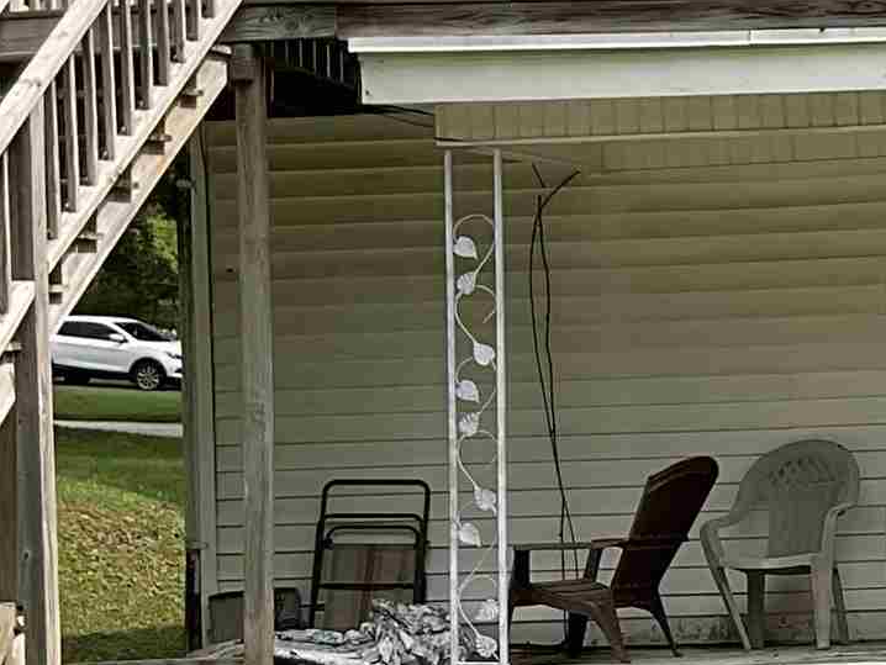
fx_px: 3175
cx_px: 1243
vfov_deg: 12.0
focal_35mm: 124
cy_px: 392
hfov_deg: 15.0
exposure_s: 1/1451
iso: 16
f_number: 1.8
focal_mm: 3
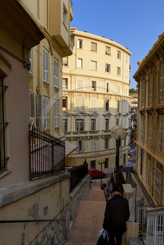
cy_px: 134
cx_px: 91
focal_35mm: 29
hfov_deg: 44.9
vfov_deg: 63.5
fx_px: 198
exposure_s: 1/100
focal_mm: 26
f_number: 13
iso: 200
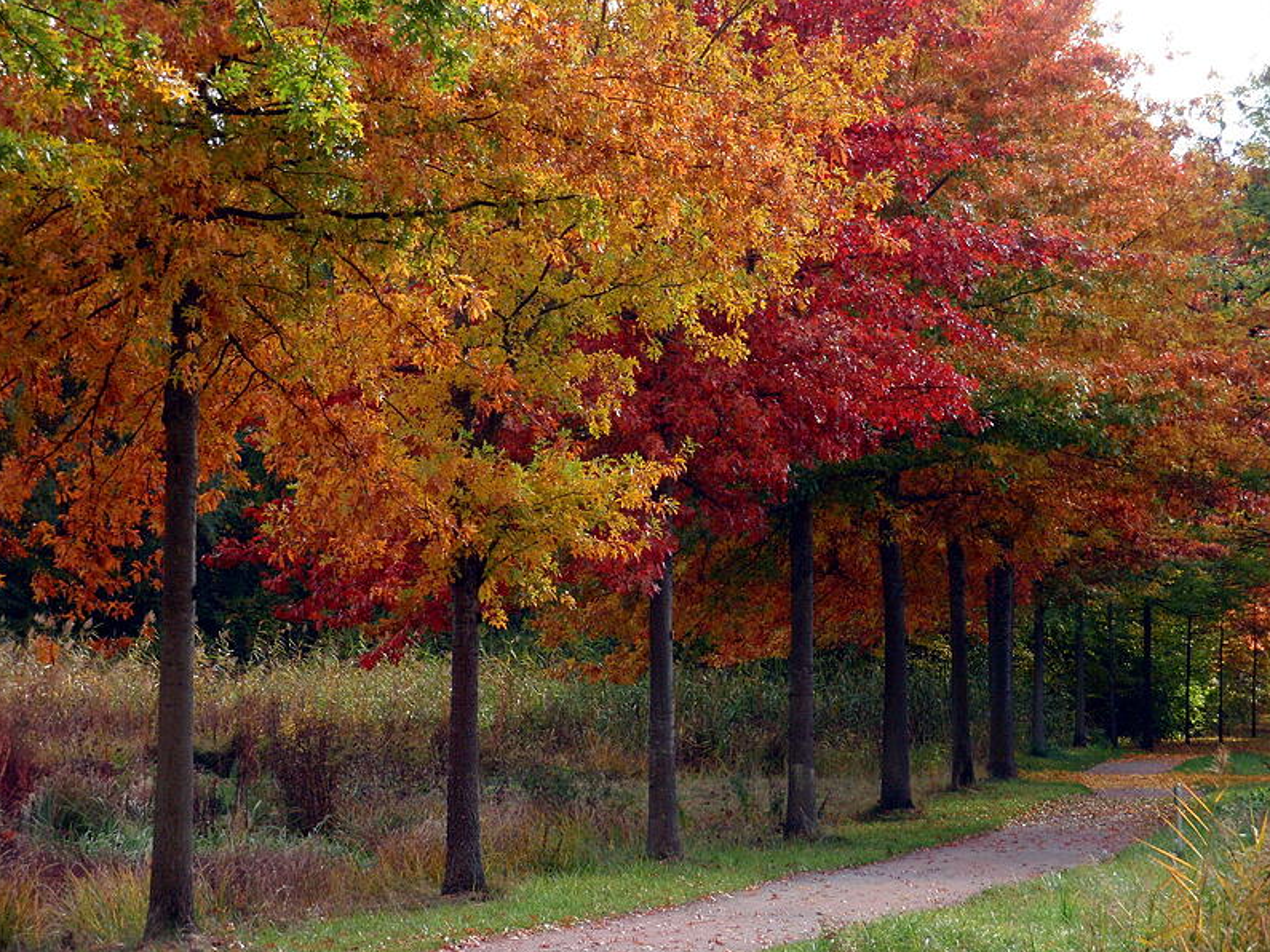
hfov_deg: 13.4
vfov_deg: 10.1
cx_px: 634
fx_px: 5392
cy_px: 474
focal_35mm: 147
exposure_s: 1/160
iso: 160
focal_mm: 26.2
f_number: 5.6
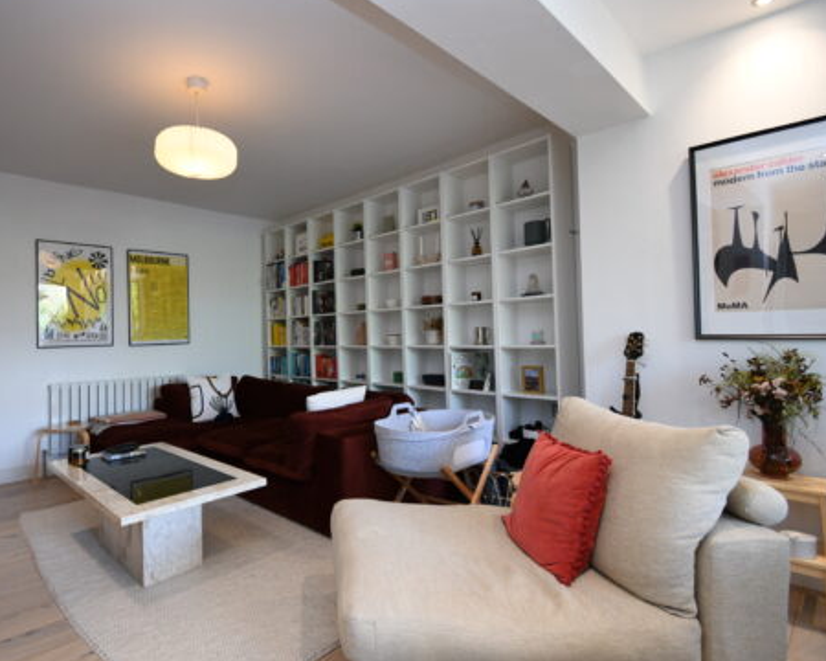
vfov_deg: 73.8
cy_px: 326
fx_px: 440
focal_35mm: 18
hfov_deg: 84.5
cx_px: 305
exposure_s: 1/40
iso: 560
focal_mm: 10
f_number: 4.5
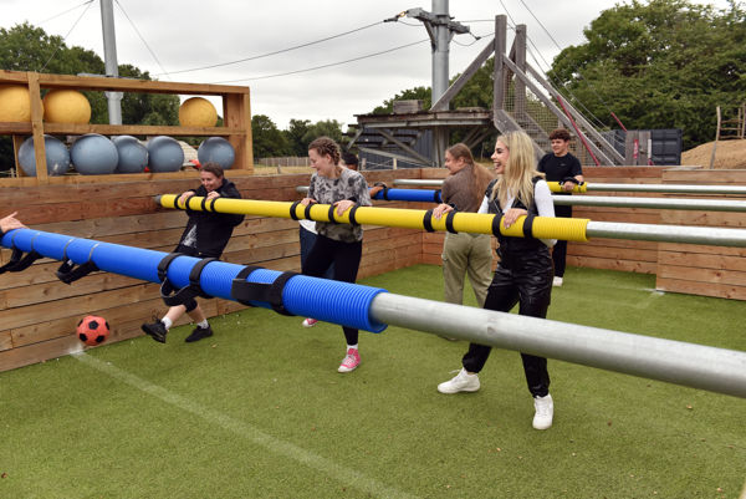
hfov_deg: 63.6
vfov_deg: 45.0
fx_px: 601
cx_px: 373
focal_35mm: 29
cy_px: 250
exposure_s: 1/1250
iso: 640
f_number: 6.3
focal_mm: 29
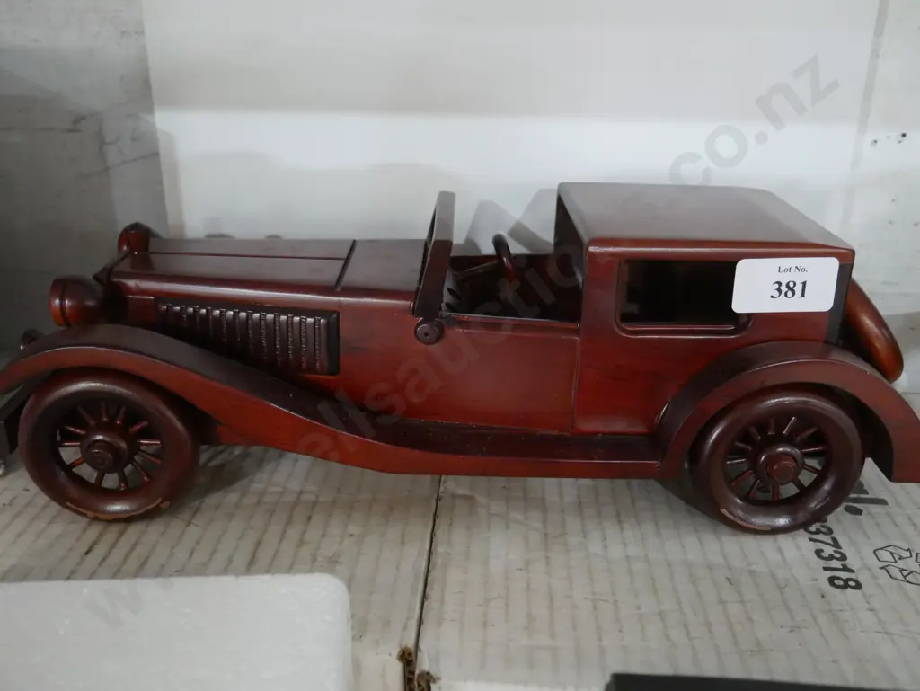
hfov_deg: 56.8
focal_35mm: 32
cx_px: 460
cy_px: 346
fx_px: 851
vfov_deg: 44.2
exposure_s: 1/40
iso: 3200
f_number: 3.6
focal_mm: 16
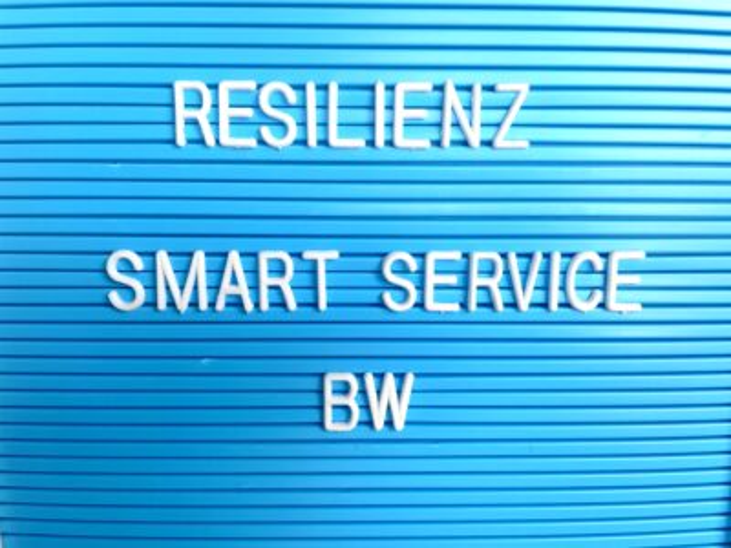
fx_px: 549
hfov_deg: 67.3
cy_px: 274
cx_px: 366
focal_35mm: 26
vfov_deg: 53.1
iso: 50
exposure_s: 1/121
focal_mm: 4.2
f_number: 1.6
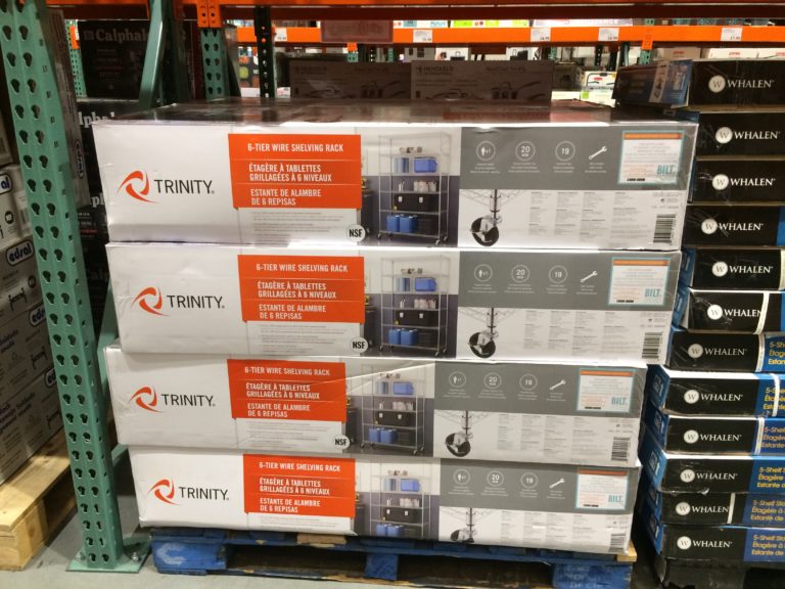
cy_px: 294
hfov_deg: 61.7
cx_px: 392
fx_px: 658
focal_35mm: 29
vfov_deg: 48.2
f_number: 2.2
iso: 160
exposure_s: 1/30
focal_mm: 4.15
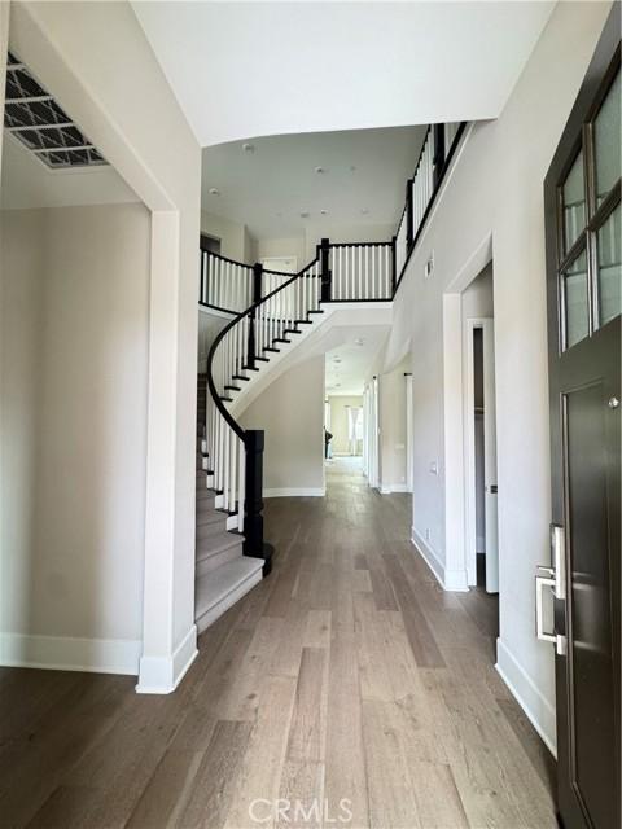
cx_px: 311
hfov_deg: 85.7
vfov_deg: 102.1
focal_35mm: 14
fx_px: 335
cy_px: 414
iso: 400
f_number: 2.2
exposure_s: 1/60
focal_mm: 2.22
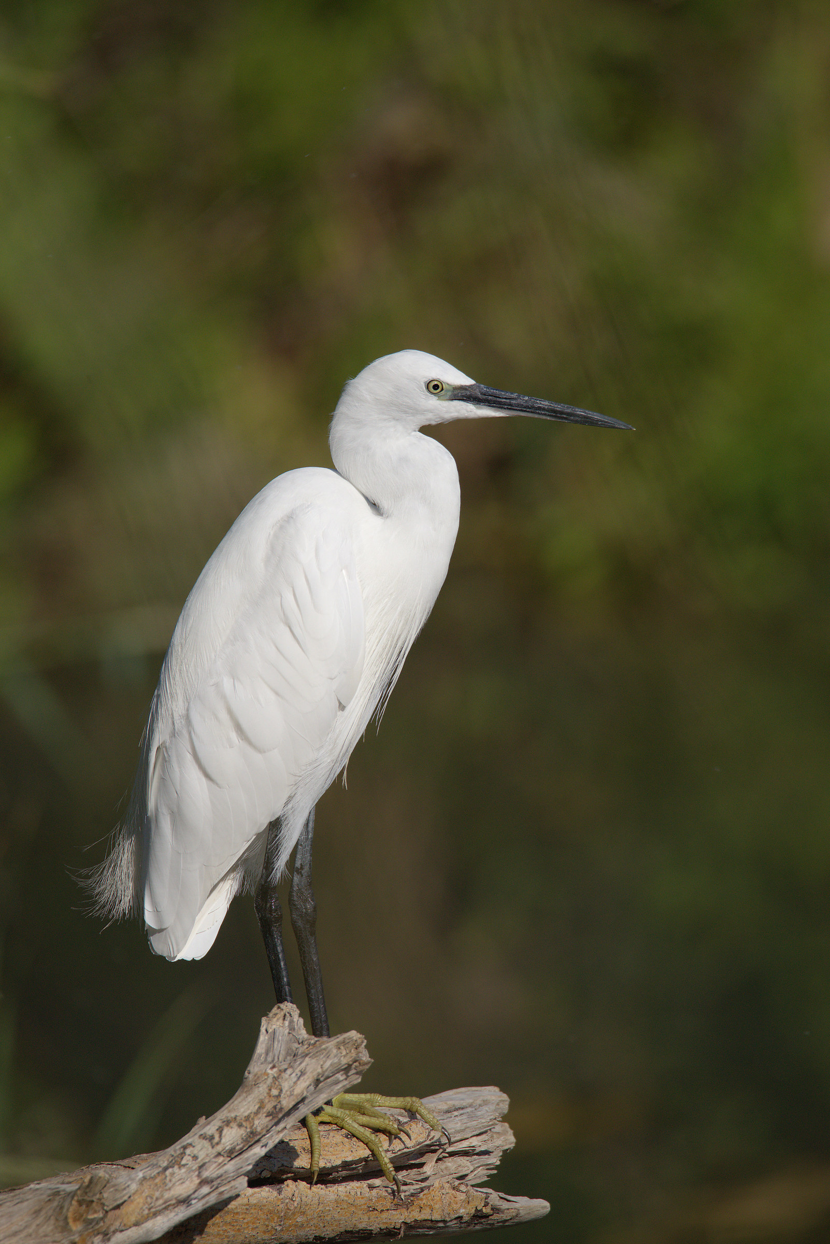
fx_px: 20730
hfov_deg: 2.3
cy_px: 622
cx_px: 415
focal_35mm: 600
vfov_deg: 3.4
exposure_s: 1/4000
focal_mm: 600
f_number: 8
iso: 500
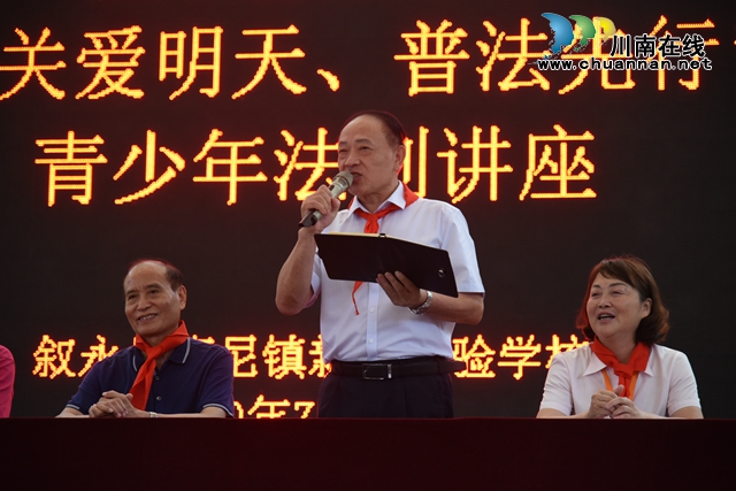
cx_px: 368
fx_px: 2454
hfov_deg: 17.1
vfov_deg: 11.4
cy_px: 246
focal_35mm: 120
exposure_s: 1/125
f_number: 4
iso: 1100
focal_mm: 120
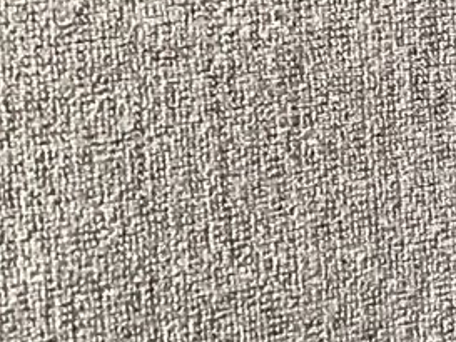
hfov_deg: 10.6
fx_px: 2267
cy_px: -118
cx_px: 884
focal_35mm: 172
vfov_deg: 8.5
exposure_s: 1/30
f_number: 2.4
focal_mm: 3.3
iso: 400
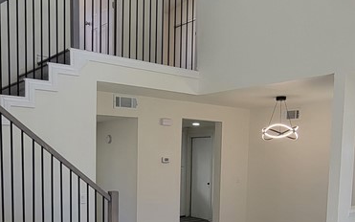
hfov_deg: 51.4
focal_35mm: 38
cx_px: 158
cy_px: 189
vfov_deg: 32.3
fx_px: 368
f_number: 2.2
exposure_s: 1/120
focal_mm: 2.2
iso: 64
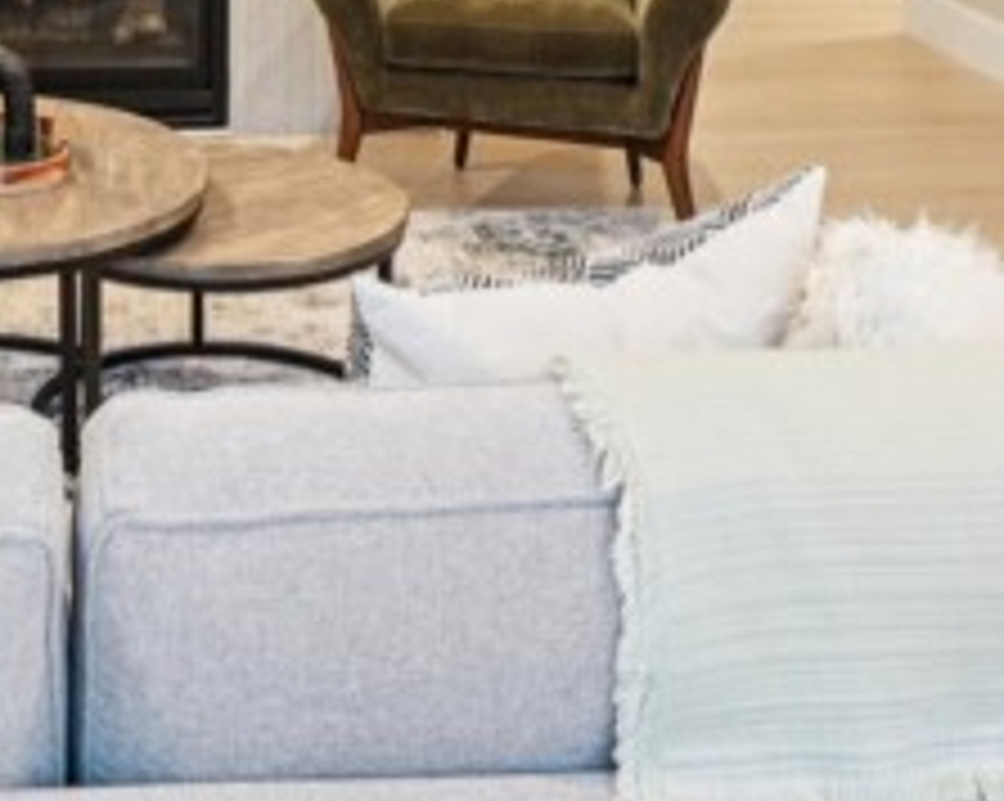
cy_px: -470
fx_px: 2049
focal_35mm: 69
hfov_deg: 26.5
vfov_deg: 18.9
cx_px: 68
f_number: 8
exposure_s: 1/13
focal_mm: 16
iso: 400
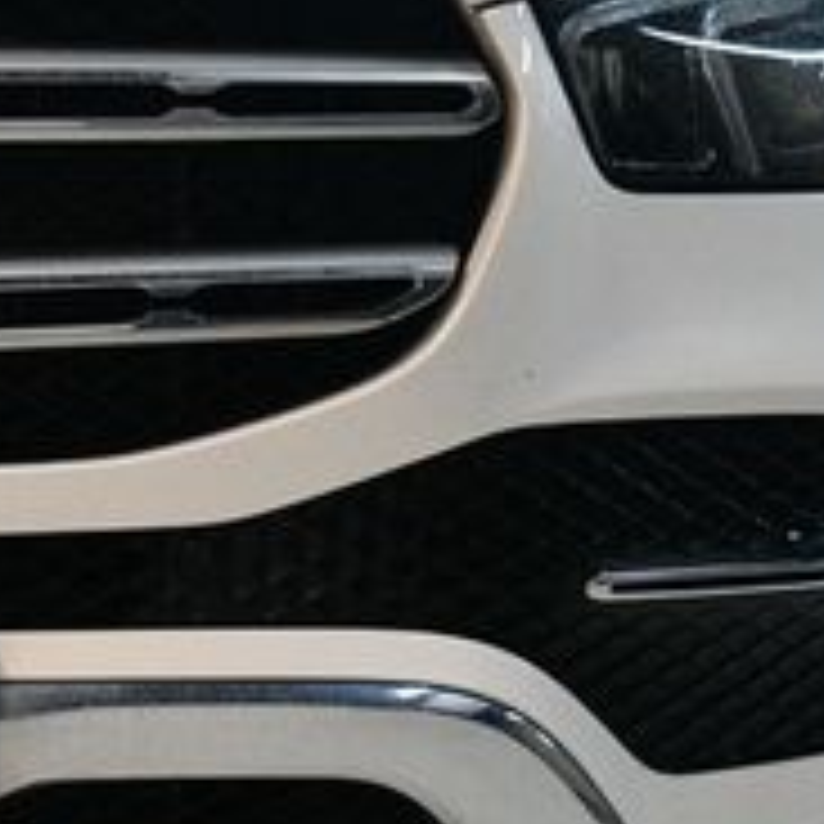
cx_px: -288
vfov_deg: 14.6
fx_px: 3205
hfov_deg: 14.0
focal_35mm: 119
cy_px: 347
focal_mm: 27
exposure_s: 1/125
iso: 900
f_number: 4
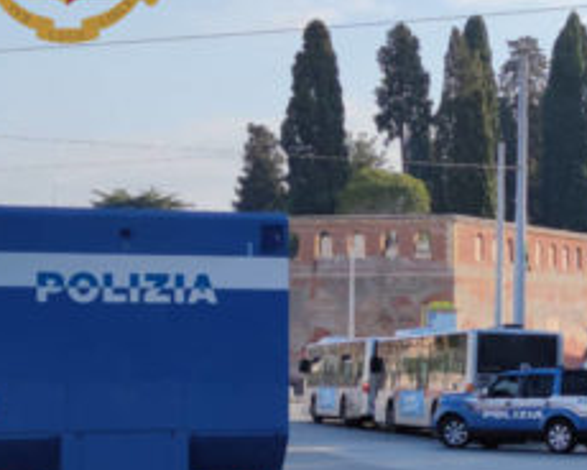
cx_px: 641
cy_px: 307
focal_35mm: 57
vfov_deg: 26.6
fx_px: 990
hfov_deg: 29.8
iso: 102
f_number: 1.69
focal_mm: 6.72
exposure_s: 1/2429
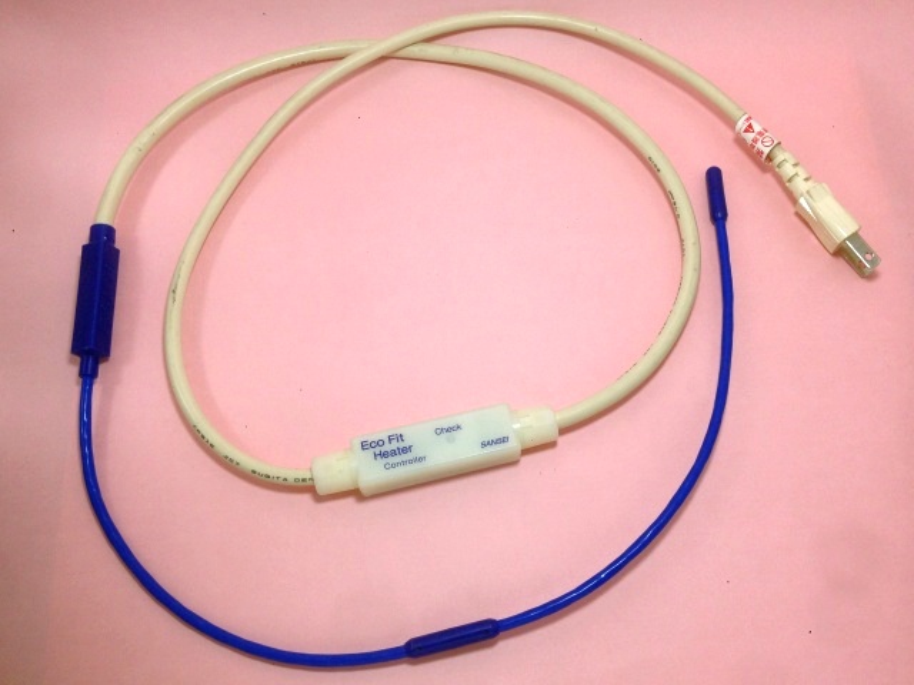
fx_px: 871
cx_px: 457
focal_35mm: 33
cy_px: 342
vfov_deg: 42.9
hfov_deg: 55.4
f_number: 2.4
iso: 50
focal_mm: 4.12
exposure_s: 1/100
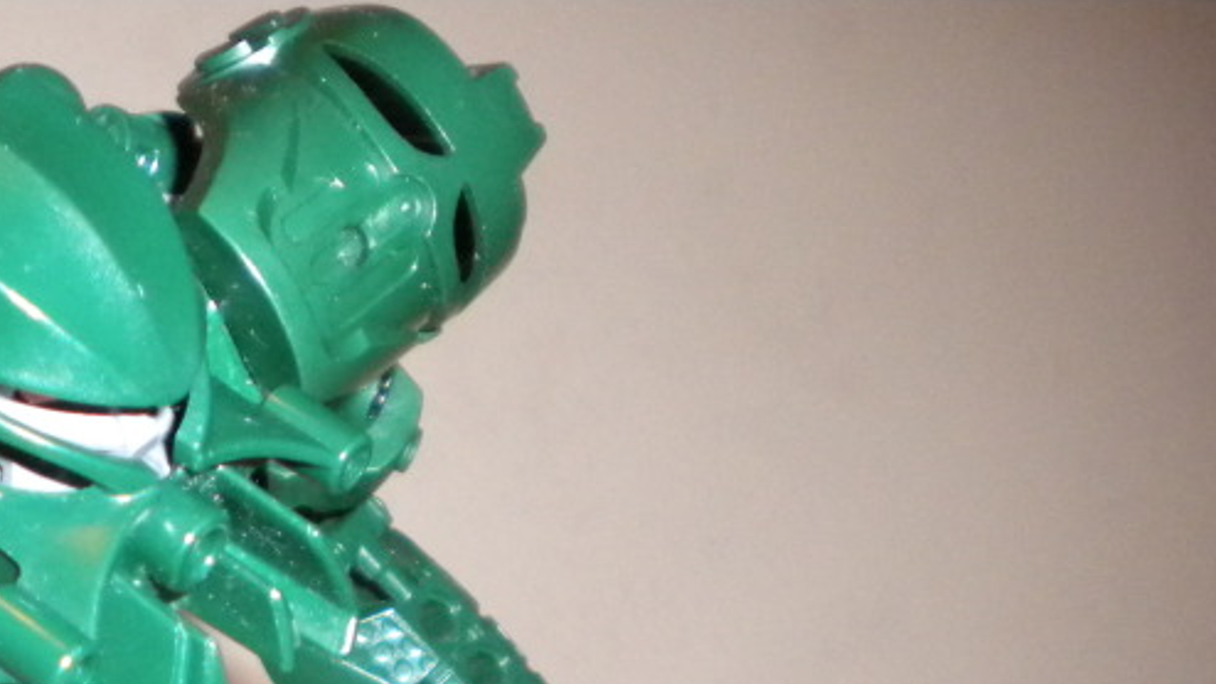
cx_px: -34
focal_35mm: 79
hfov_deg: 25.4
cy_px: 935
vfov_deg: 14.5
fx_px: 2548
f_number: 3.1
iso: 400
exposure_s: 1/30
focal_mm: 6.3
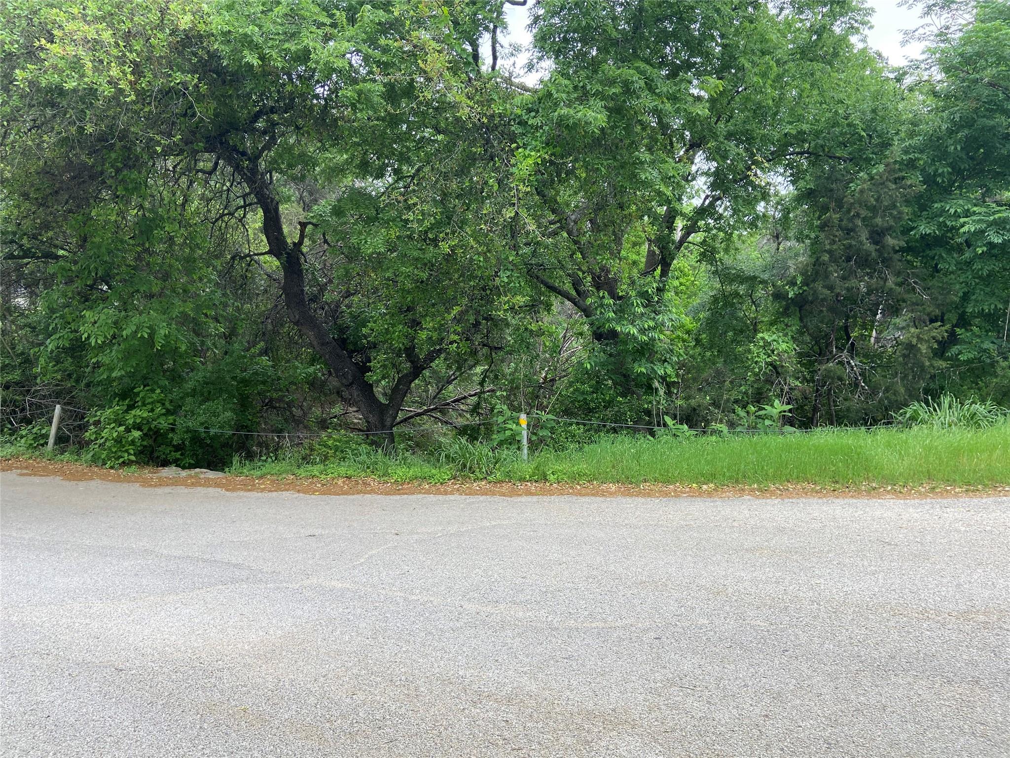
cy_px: 379
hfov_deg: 67.3
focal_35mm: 26
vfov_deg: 53.1
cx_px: 505
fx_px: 759
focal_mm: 4.25
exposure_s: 1/333
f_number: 1.8
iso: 32
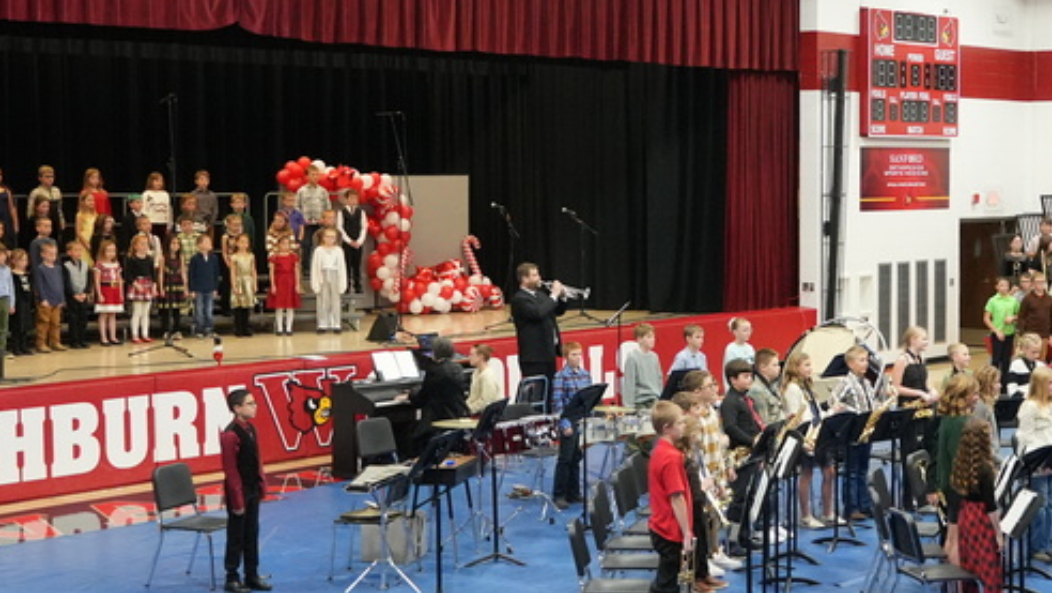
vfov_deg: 16.8
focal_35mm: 72
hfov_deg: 29.0
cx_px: 744
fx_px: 2009
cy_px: 228
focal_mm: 22
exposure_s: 1/200
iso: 3200
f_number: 4
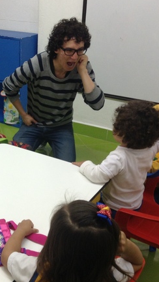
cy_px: 139
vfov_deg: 39.2
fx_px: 397
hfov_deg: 22.1
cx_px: 13
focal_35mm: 53
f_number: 2.4
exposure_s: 1/24
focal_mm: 3.3
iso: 40
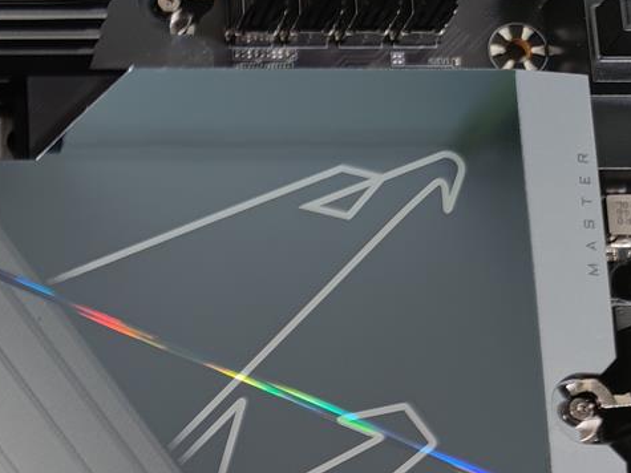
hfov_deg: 22.2
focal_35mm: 79
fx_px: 1440
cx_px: -193
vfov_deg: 16.7
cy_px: 733
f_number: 1.85
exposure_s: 1/100
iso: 75
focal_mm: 6.78
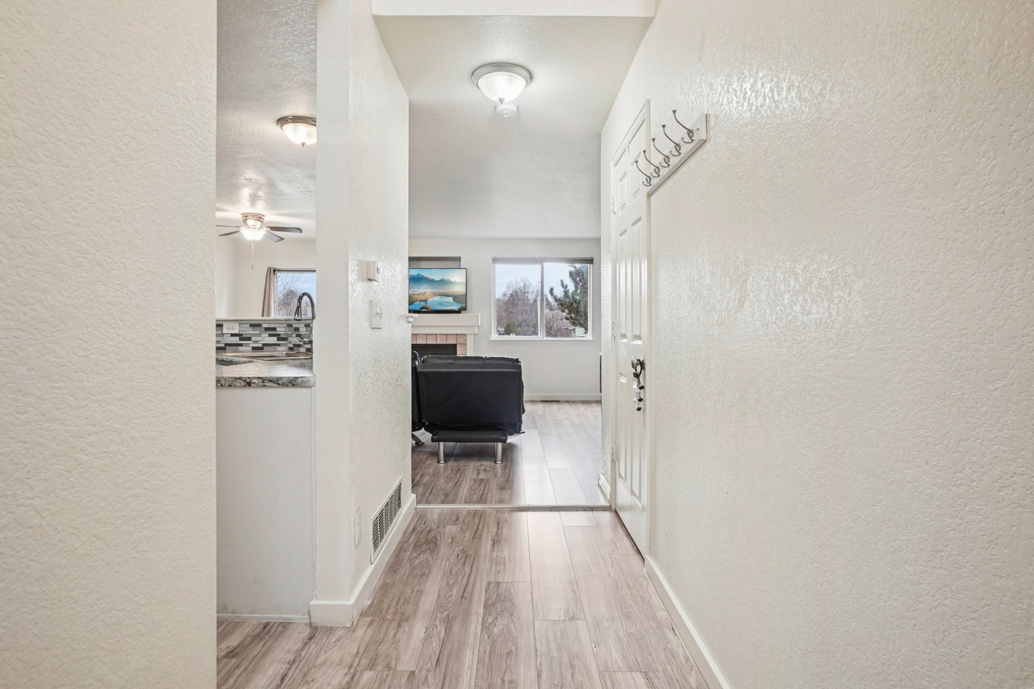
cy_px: 344
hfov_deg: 90.0
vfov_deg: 67.4
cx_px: 517
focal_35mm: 18
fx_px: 517
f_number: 8
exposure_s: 1/13
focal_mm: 12
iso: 400
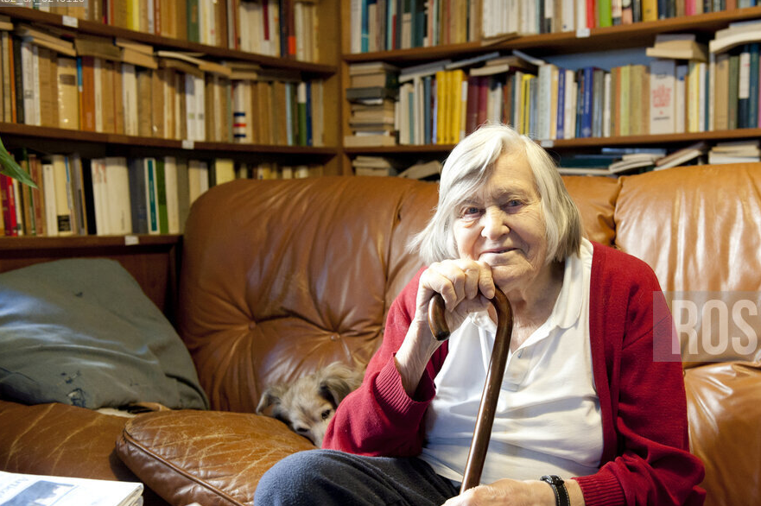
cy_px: 275
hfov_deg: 45.2
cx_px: 462
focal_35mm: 43
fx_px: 908
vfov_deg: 31.1
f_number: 4
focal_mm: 35
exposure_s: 1/60
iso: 3200
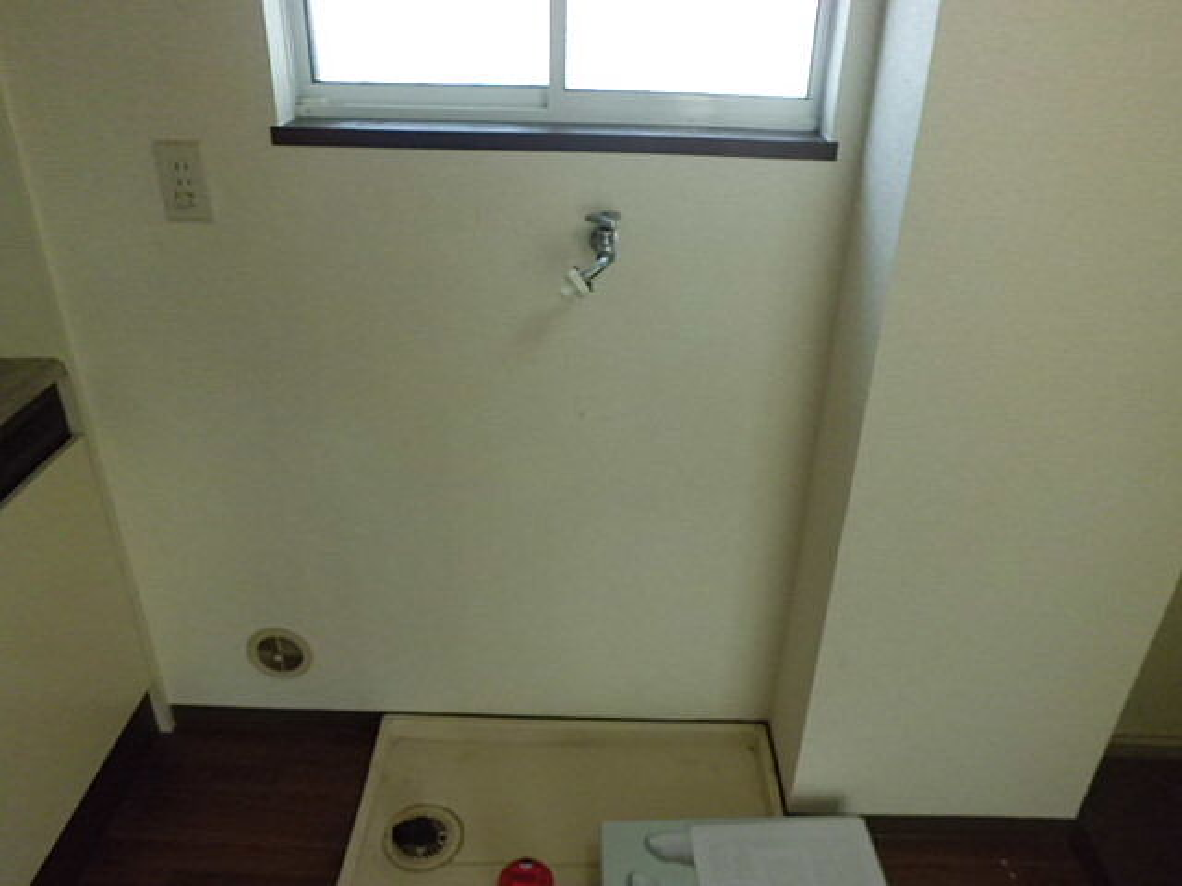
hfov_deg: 67.3
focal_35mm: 26
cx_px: 591
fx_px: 888
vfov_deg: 53.1
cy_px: 443
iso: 200
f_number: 2.8
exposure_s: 1/125
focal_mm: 4.7
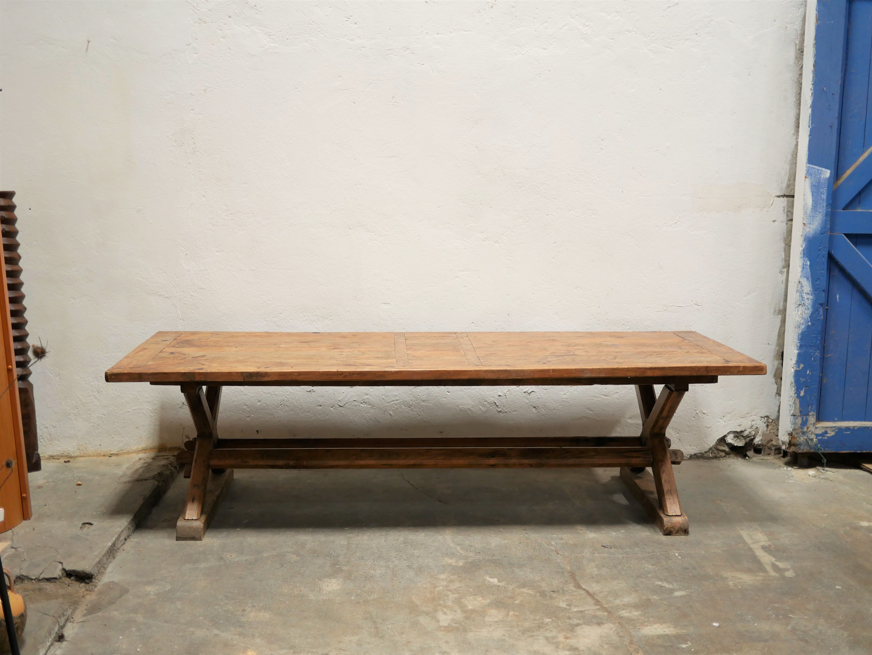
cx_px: 436
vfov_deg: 36.0
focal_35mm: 40
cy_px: 328
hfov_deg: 46.8
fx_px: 1008
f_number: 1.7
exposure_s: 1/60
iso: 400
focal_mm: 20
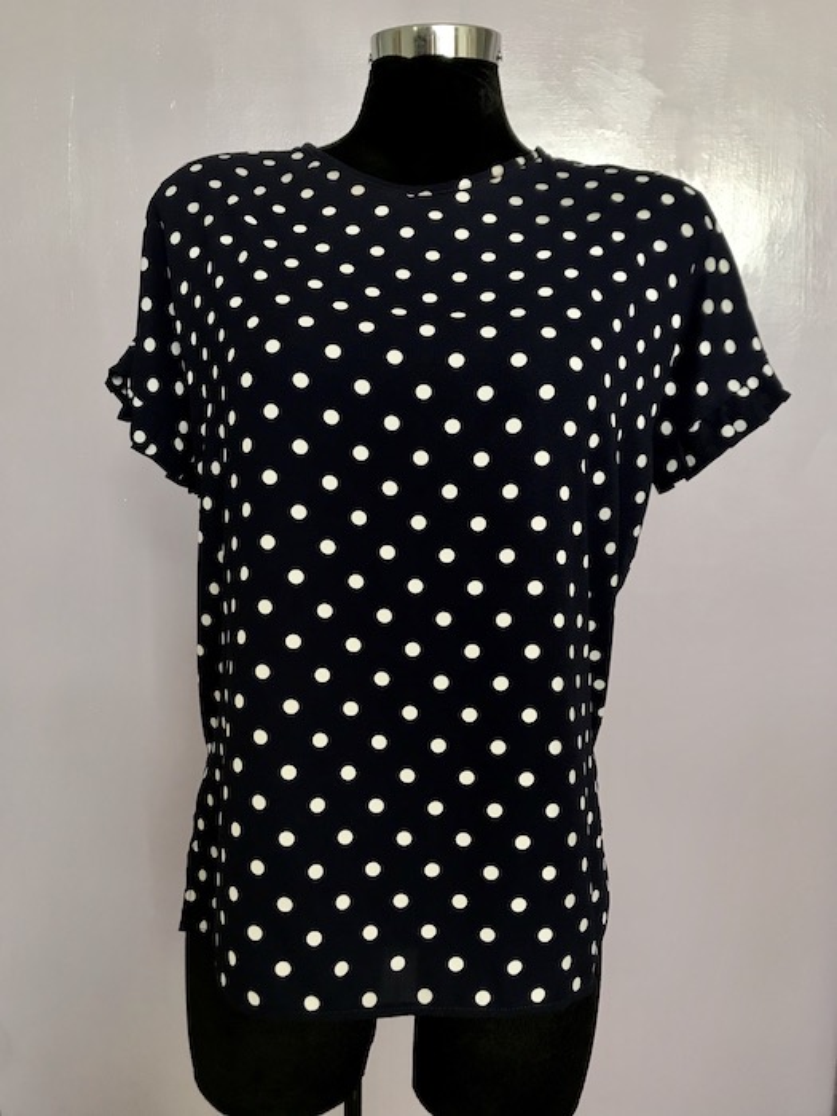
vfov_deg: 63.4
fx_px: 903
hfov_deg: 49.7
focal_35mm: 28
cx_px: 418
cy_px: 558
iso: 25
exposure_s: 1/30
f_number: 1.8
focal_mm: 3.99
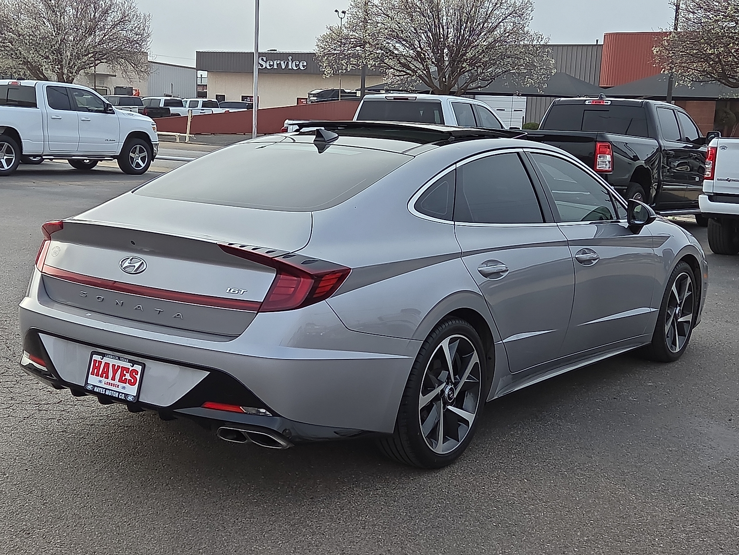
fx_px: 1067
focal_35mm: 50
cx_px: 370
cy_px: 278
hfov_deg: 38.2
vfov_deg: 29.1
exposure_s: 1/435
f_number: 1.8
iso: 25
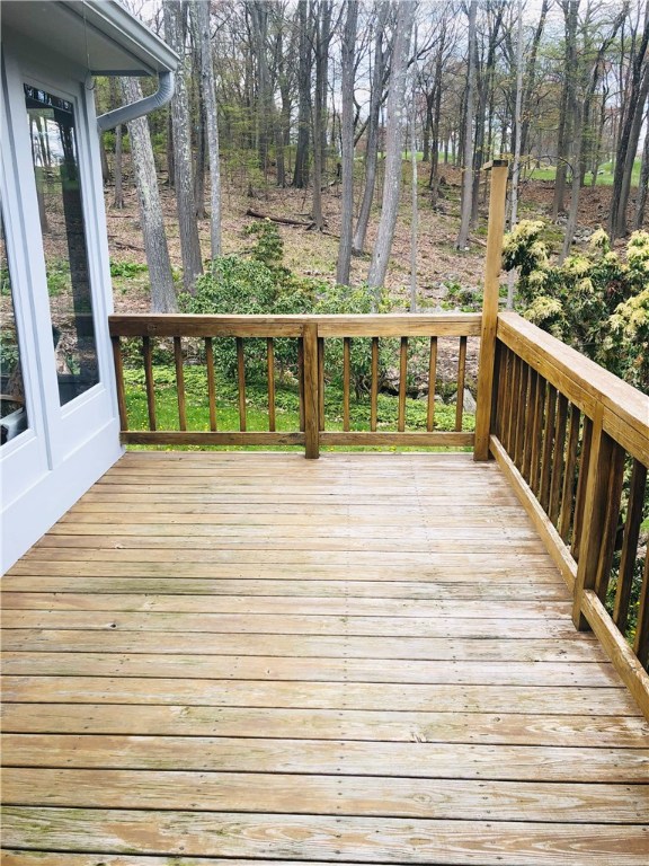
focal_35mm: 28
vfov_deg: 63.4
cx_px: 324
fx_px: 700
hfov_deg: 49.7
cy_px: 433
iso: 20
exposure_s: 1/415
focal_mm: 3.99
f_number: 1.8
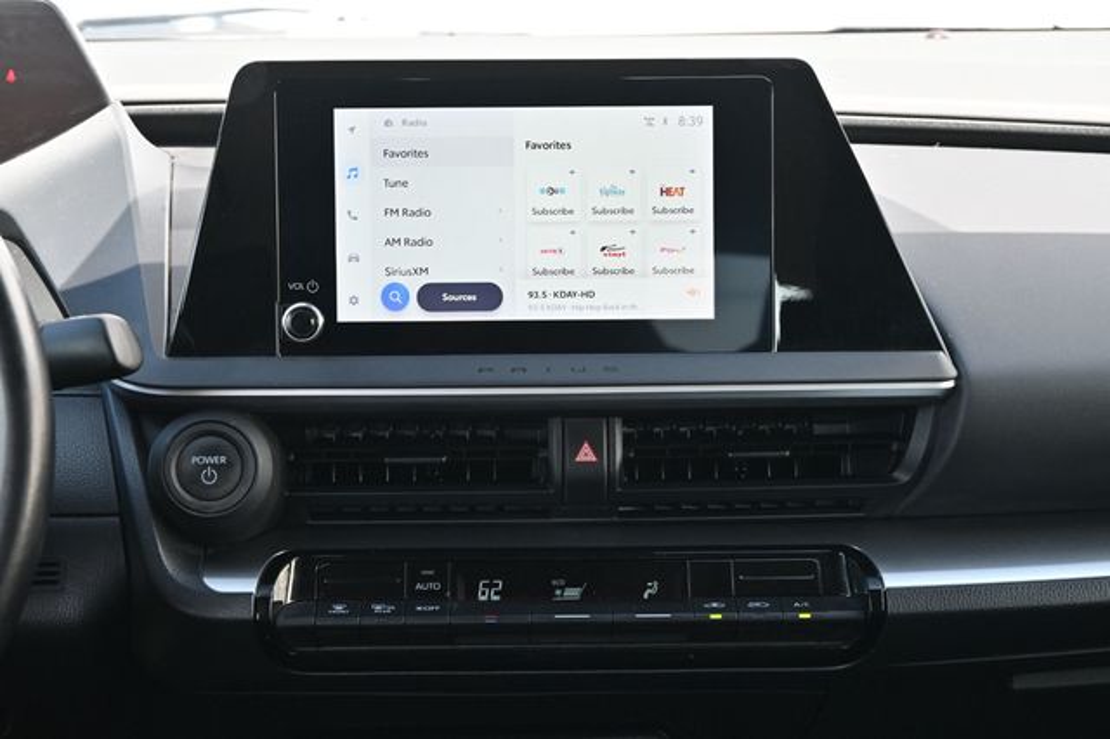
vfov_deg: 19.7
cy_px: 370
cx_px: 555
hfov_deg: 29.3
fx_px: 2126
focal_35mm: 69
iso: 800
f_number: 6
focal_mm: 46
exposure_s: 1/125
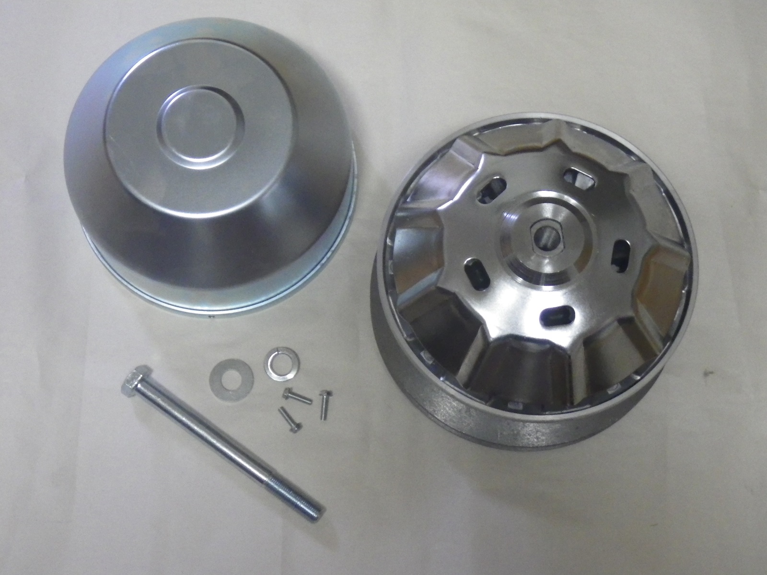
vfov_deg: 23.7
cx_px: 384
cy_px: 288
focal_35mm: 62
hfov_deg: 31.2
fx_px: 1374
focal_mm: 11.1
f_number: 4.6
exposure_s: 1/40
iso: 800
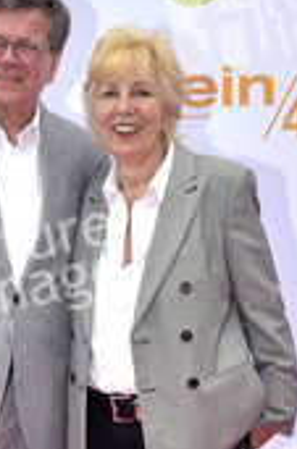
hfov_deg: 17.9
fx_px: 934
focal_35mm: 75
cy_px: 407
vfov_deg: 26.2
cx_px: 63
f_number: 11
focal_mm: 32
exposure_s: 1/200
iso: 400
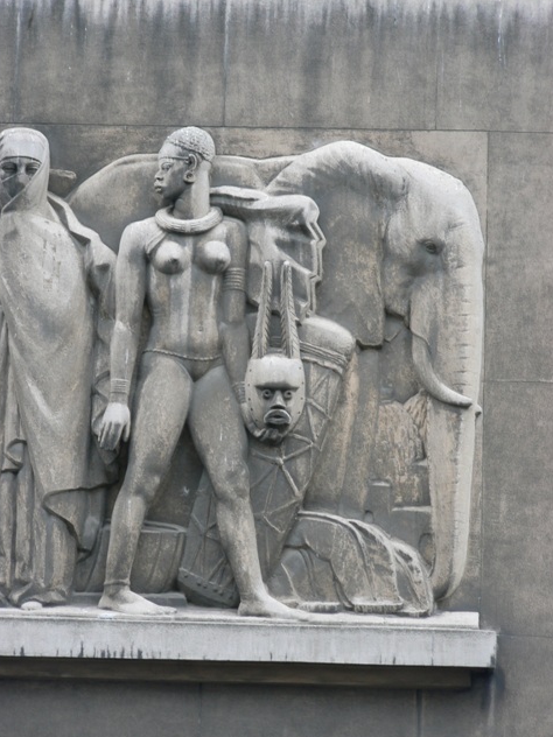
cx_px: 276
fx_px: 3387
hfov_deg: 9.3
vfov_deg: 12.4
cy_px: 372
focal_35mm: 159
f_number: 4
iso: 80
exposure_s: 1/60
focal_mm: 26.2
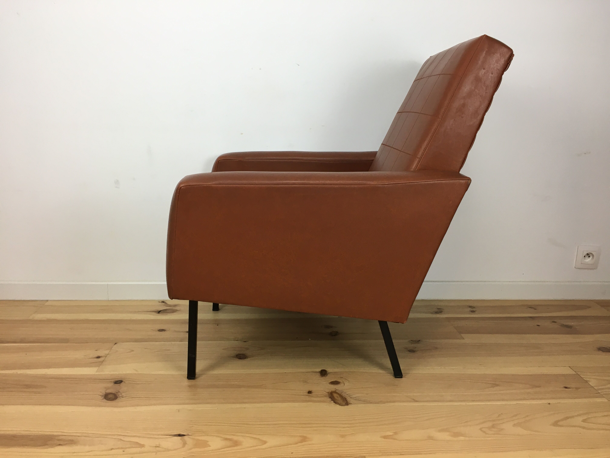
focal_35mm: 29
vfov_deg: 48.2
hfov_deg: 61.7
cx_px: 305
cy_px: 229
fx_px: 511
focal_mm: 4.15
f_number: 2.2
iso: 32
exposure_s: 1/33
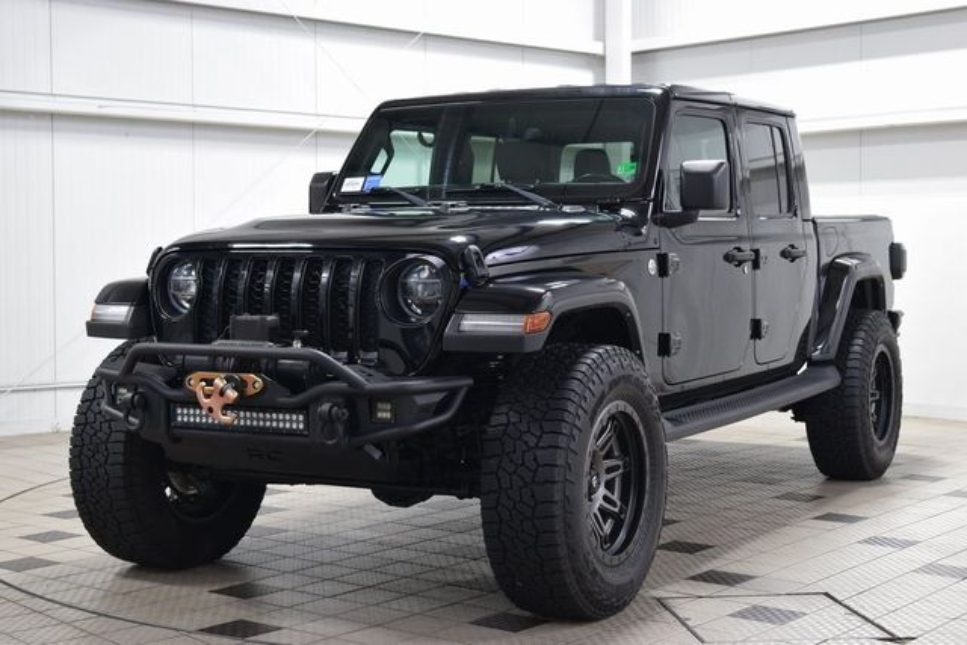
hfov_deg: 35.0
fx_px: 1531
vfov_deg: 23.8
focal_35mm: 57
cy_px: 322
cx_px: 484
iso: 900
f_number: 6.3
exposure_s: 1/15
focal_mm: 38
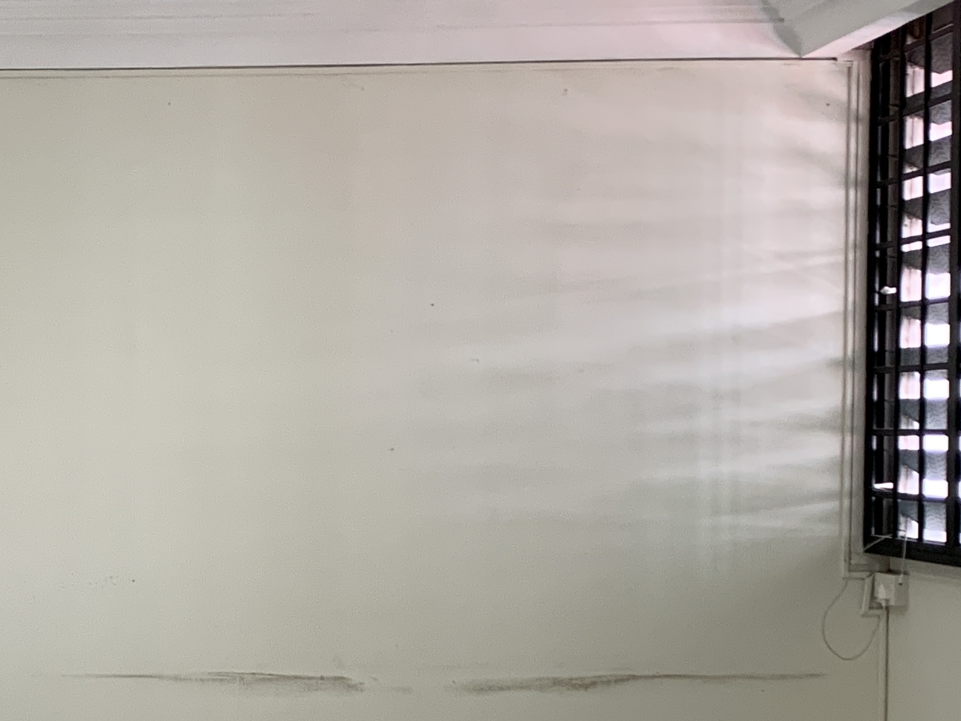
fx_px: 2249
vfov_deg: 18.1
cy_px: 542
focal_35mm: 81
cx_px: 65
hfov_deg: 23.4
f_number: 1.8
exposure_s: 1/50
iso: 80
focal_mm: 4.25
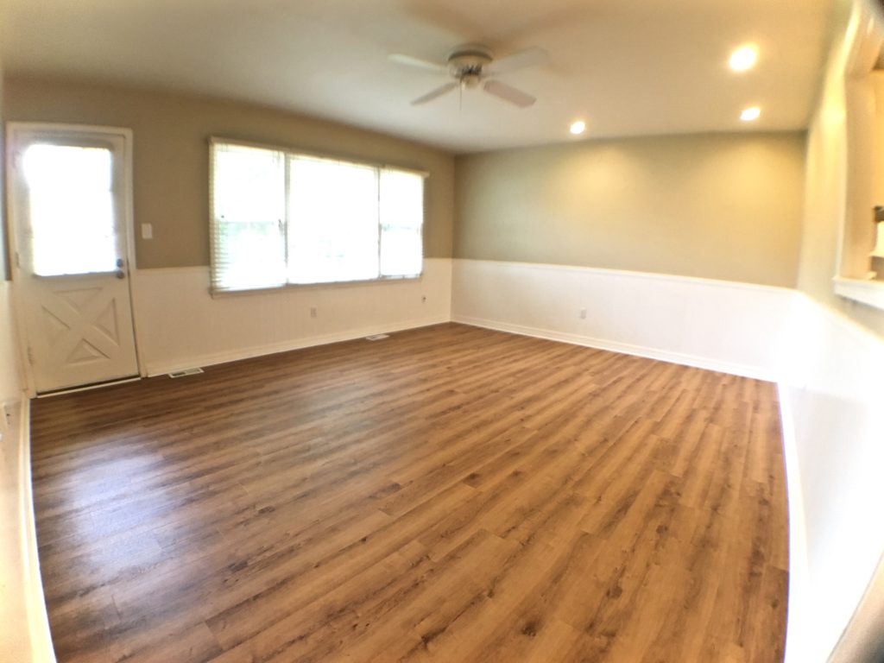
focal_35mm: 29
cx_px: 442
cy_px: 332
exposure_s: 1/30
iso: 160
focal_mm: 4.15
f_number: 2.2
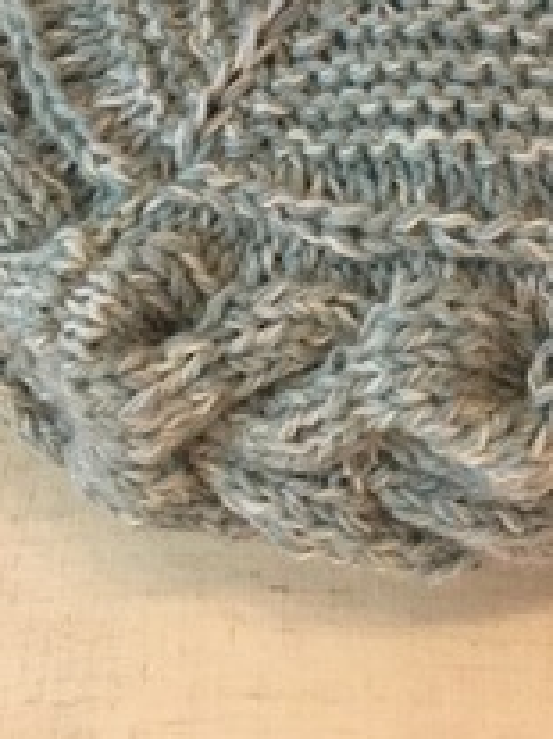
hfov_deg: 26.1
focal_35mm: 56
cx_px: 303
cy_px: 57
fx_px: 1194
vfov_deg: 32.5
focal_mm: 4.15
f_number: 2.2
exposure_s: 1/15
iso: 200
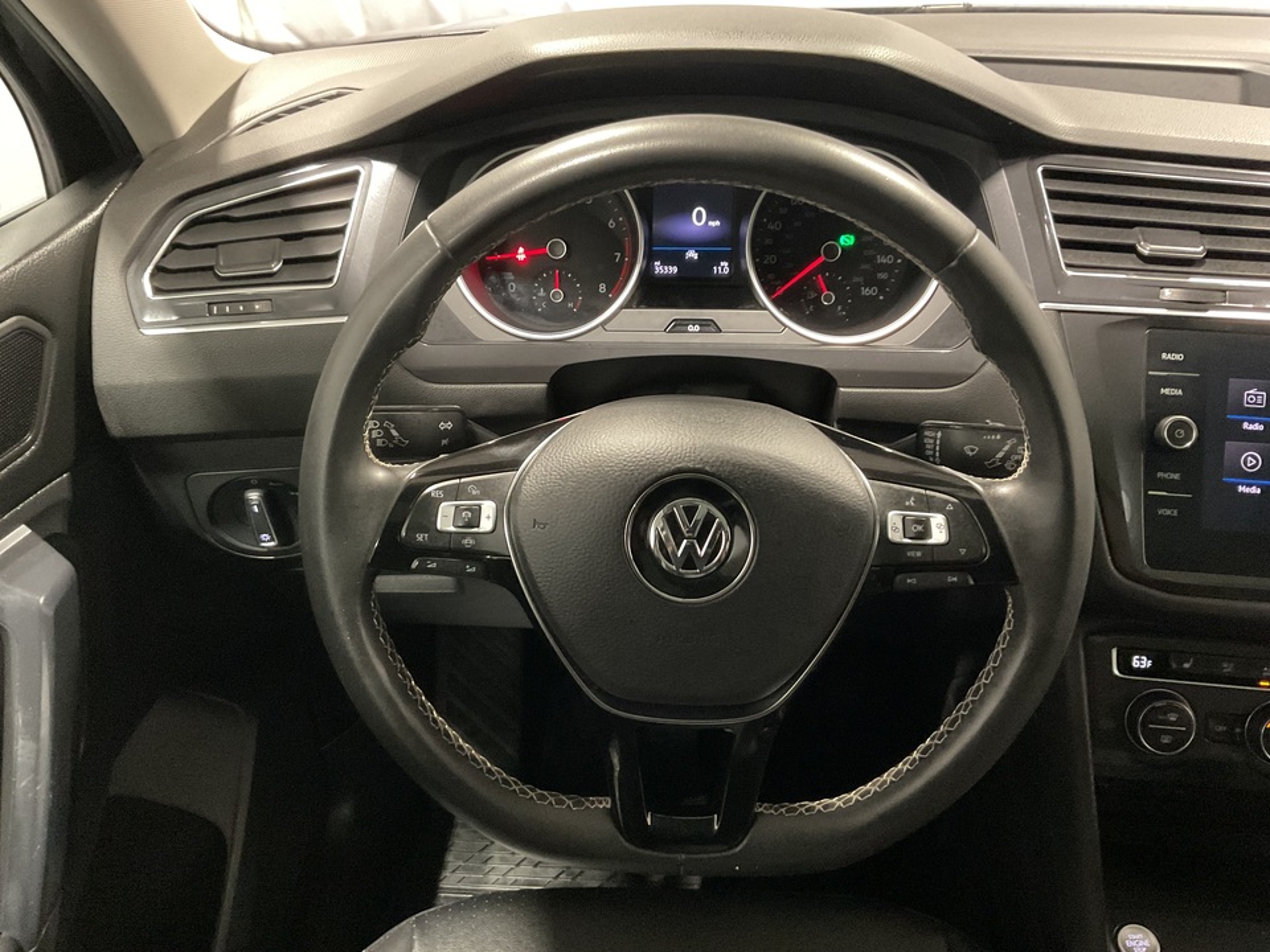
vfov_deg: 48.2
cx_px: 635
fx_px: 1064
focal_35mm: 29
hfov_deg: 61.7
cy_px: 476
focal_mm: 3
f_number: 1.8
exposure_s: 1/25
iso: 400
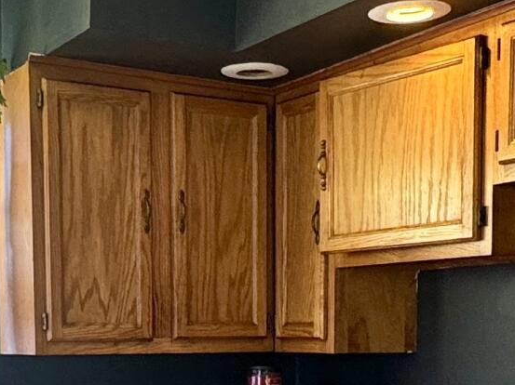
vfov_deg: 18.2
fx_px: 1130
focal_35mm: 76
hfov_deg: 25.7
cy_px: 480
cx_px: 231
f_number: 2.2
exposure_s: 1/120
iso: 125
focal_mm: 2.22
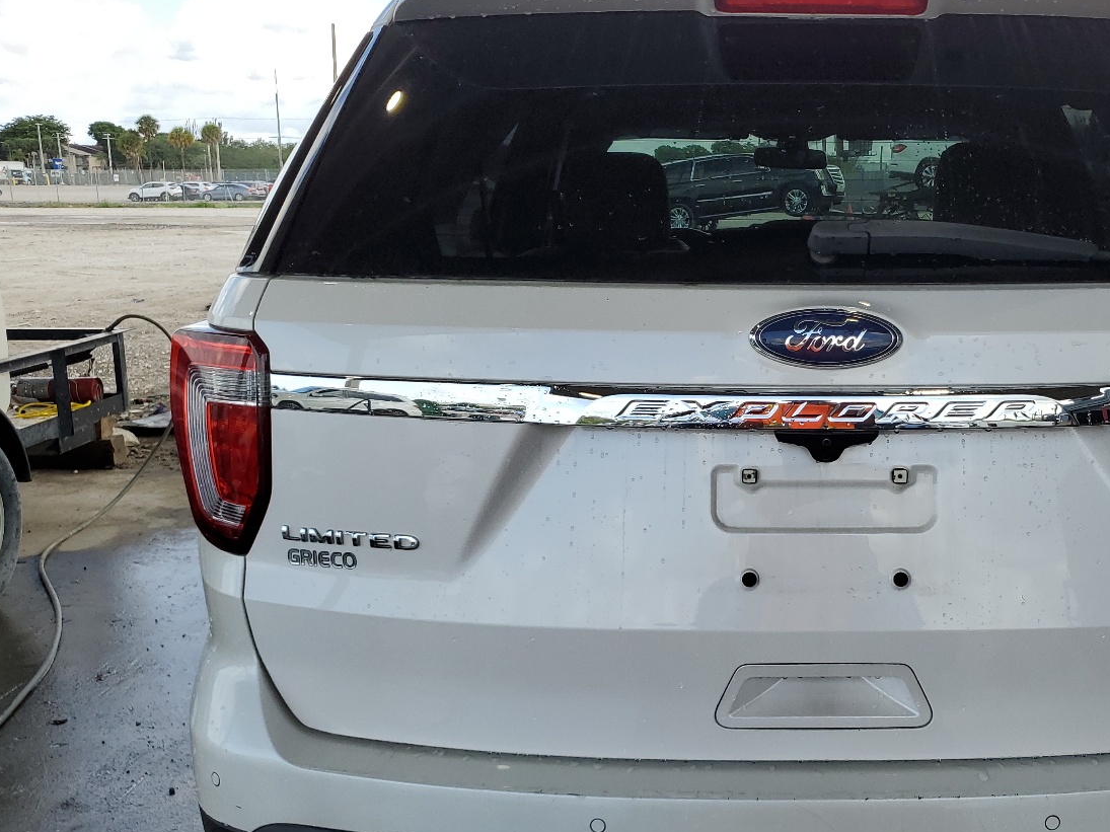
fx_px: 1218
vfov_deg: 37.7
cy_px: 449
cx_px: 804
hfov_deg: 47.5
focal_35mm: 38
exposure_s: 1/1000
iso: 50
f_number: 1.5
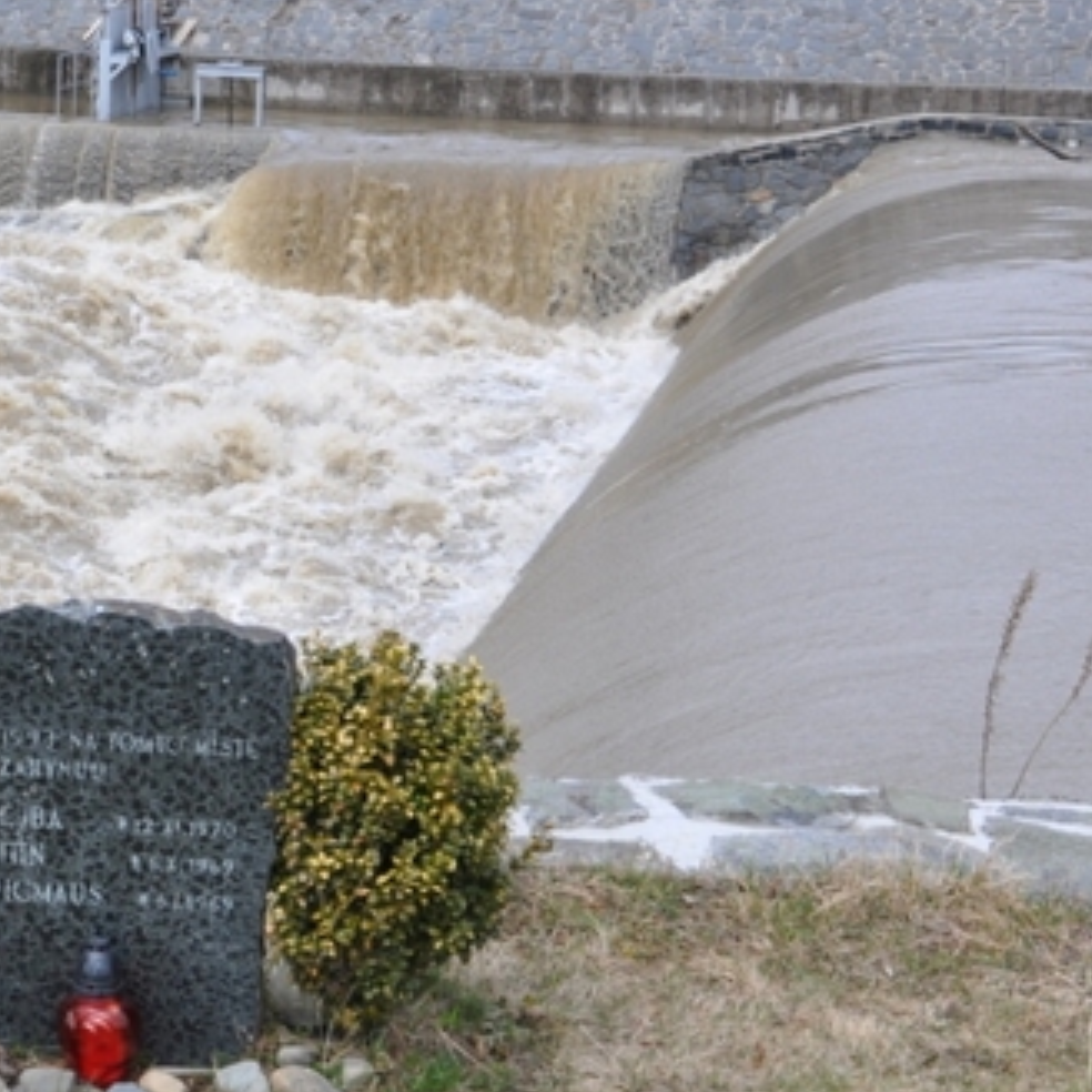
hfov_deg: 19.6
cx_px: 93
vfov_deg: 19.9
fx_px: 3105
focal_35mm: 87
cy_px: 479
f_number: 10
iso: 400
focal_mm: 34
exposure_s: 1/400
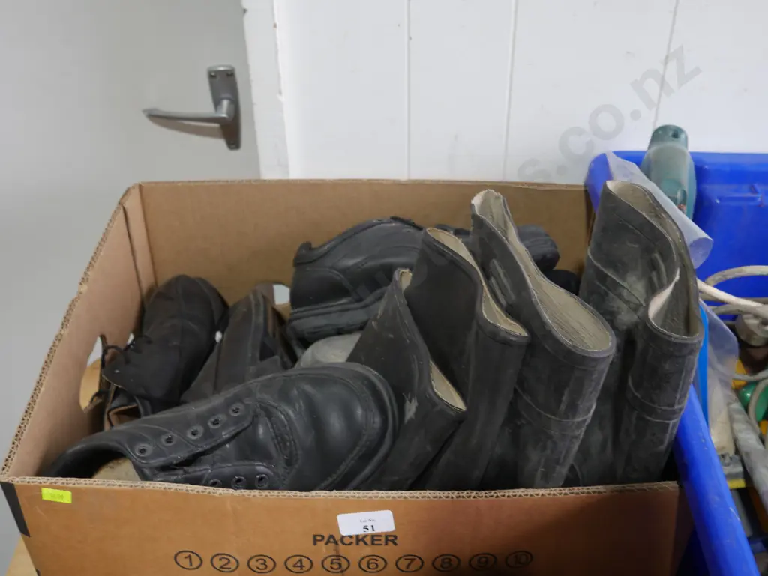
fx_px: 888
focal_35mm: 40
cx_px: 384
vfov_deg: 36.0
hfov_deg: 46.8
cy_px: 288
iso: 250
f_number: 4.5
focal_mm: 20
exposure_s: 1/60
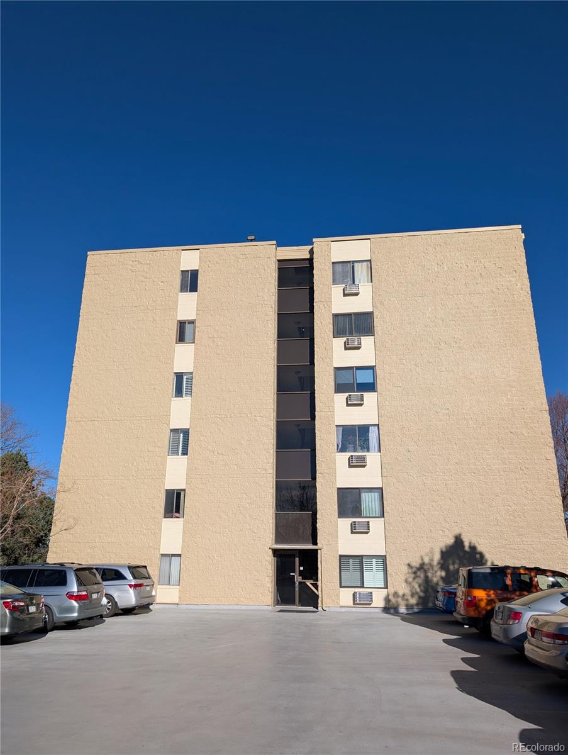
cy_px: 378
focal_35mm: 24
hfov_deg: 56.9
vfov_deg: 71.5
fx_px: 524
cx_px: 284
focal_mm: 6.9
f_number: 1.68
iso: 23
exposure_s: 1/2119
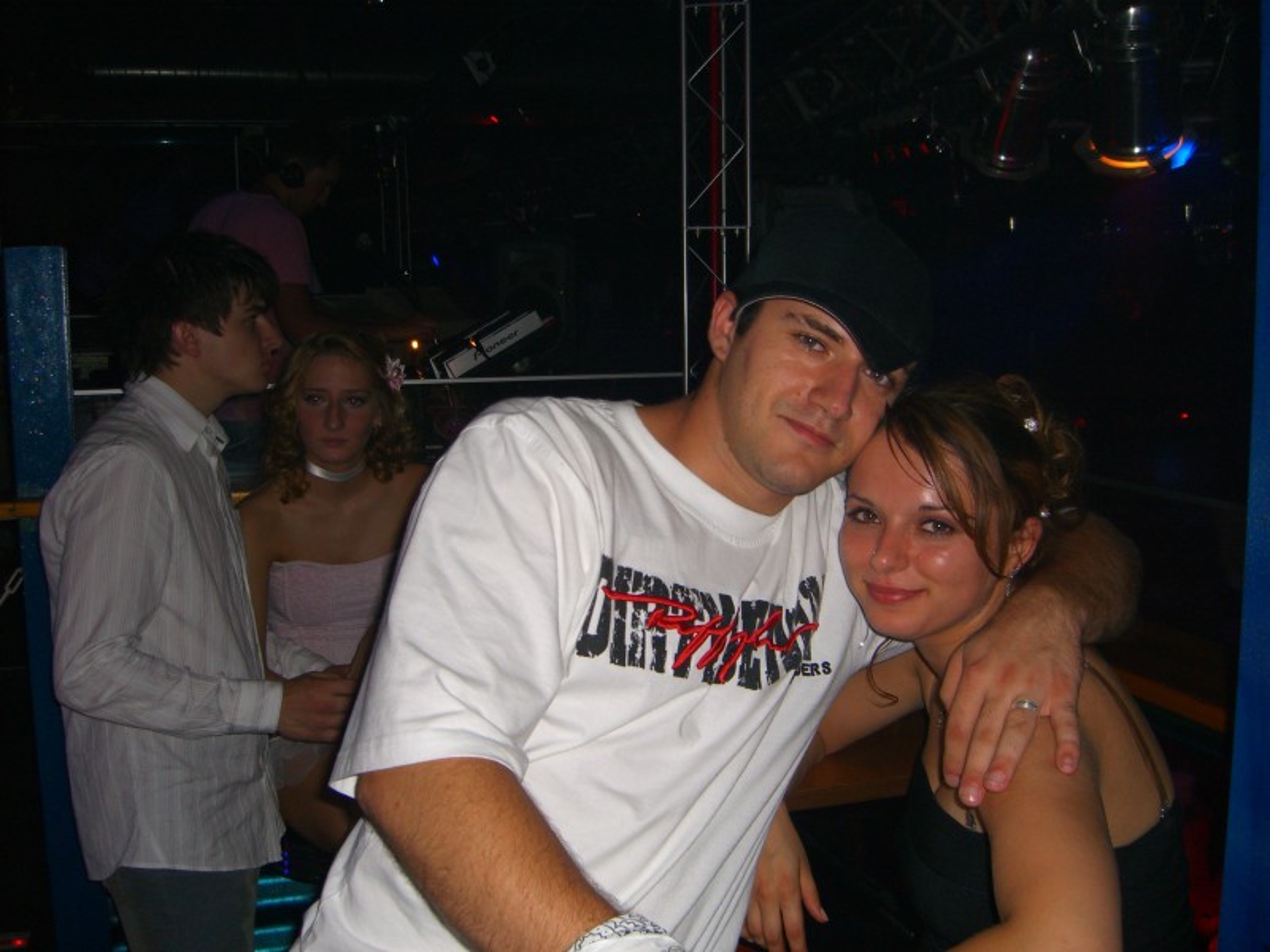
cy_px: 476
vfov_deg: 37.7
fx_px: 1394
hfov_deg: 49.0
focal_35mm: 38
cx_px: 635
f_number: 2.8
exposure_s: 1/60
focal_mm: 7.9
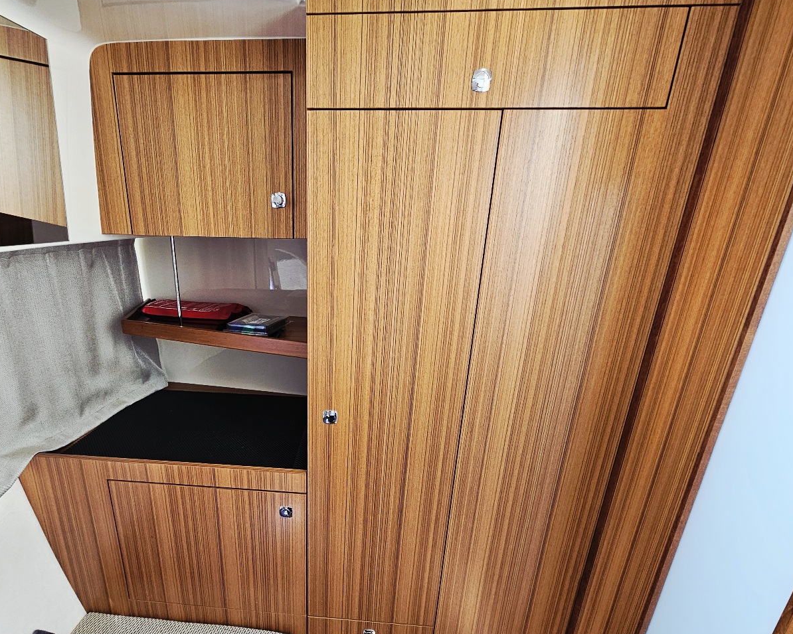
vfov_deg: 75.9
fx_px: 399
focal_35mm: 17
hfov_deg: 88.9
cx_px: 332
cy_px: 388
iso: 160
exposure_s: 1/60.2
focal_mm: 2.2
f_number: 2.2
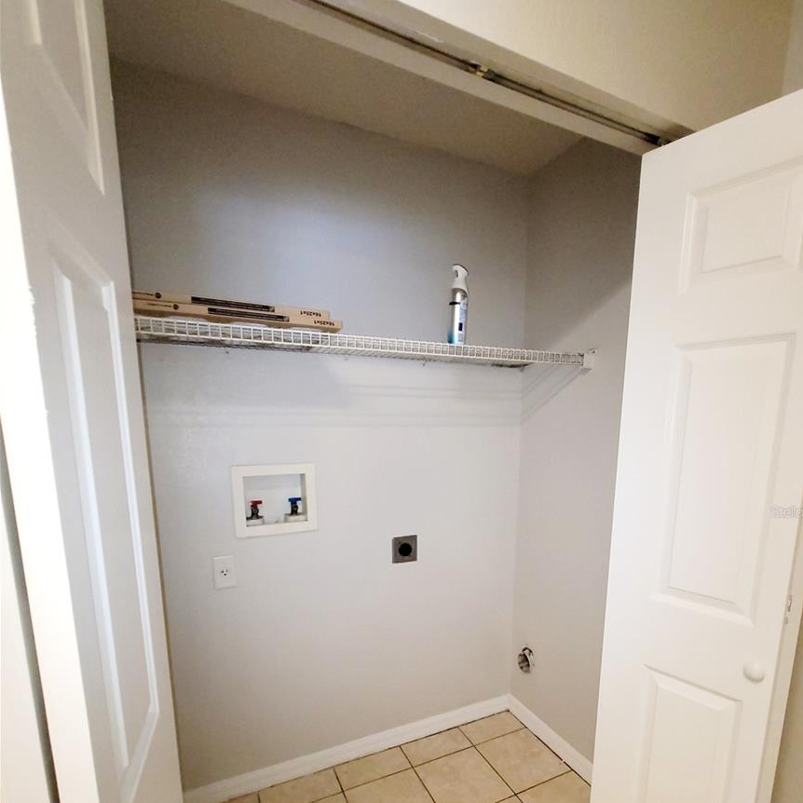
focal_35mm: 16
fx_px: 420
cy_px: 511
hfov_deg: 87.4
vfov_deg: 85.4
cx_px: 418
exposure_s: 1/40
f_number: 2.2
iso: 320
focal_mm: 2.2
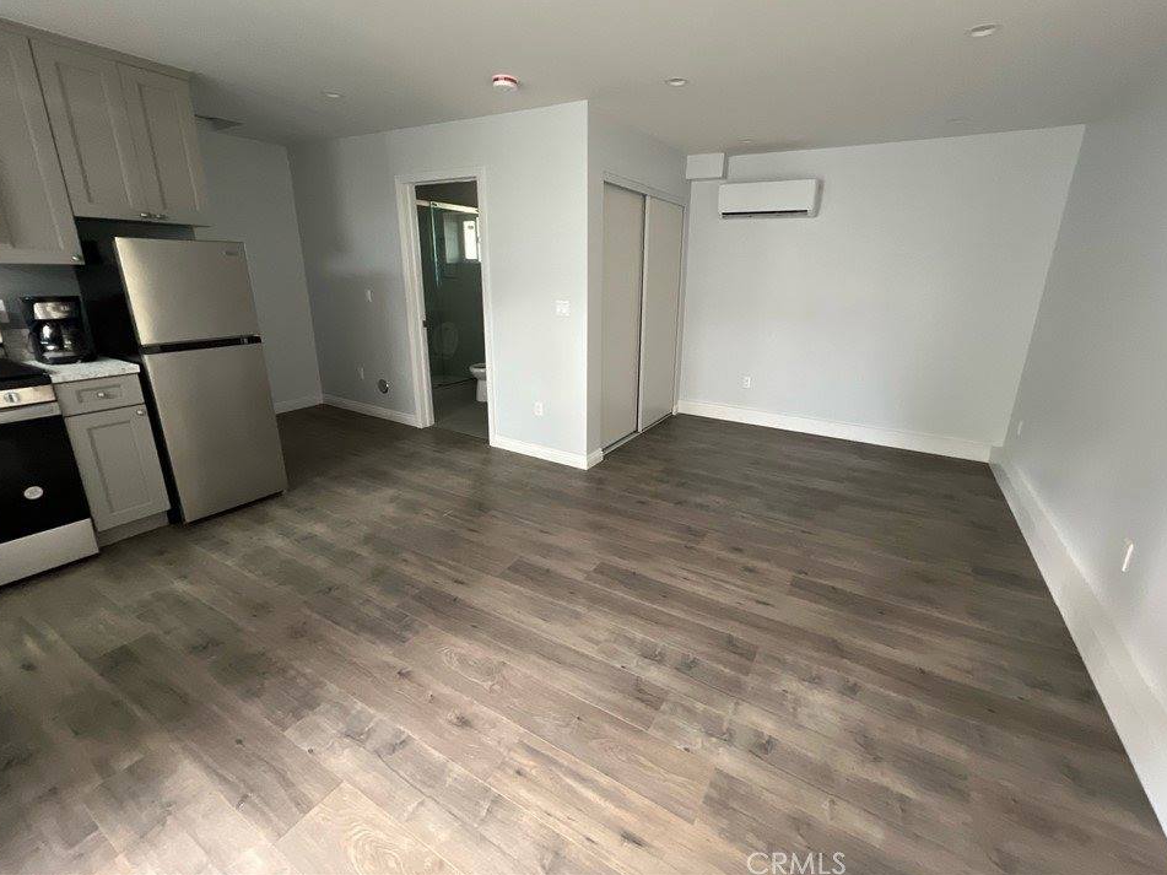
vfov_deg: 85.6
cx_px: 610
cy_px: 410
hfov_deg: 102.0
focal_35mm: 14
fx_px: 472
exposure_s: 1/60
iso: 500
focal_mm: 1.57
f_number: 1.8
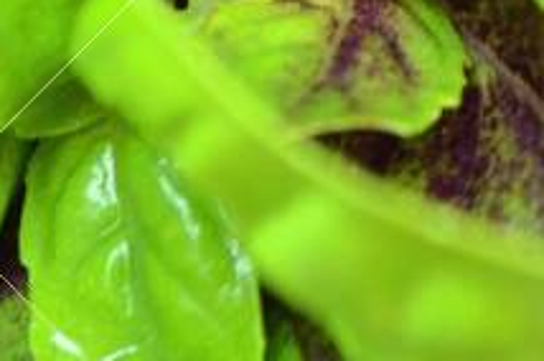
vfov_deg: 3.7
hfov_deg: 5.6
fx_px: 5507
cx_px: 854
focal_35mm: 365
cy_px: -369
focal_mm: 40
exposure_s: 1/60
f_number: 5.6
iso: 400
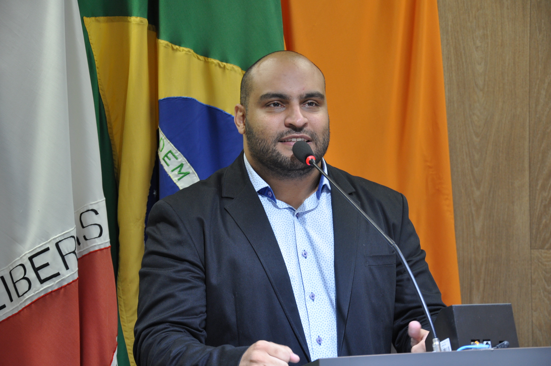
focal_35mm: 112
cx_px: 276
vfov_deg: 12.1
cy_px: 183
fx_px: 1720
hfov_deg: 18.2
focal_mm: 75
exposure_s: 1/20
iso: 640
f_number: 5.3
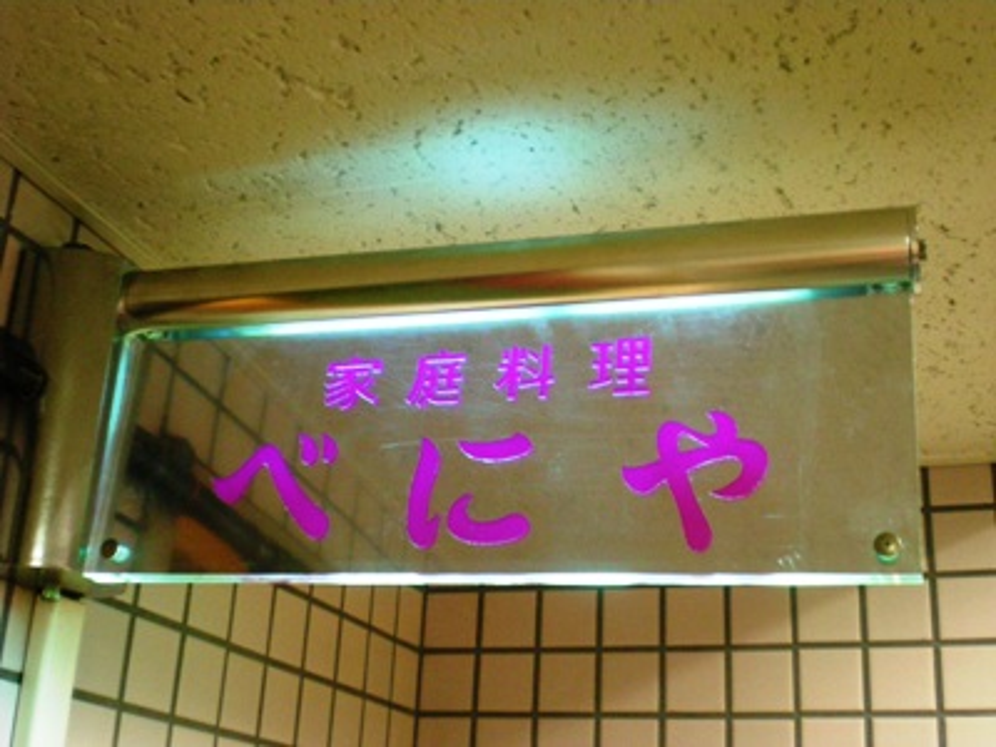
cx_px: 498
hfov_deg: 42.9
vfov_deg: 32.9
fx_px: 1266
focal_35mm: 44
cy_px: 374
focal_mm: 7.4
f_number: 3.5
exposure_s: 1/8
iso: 440
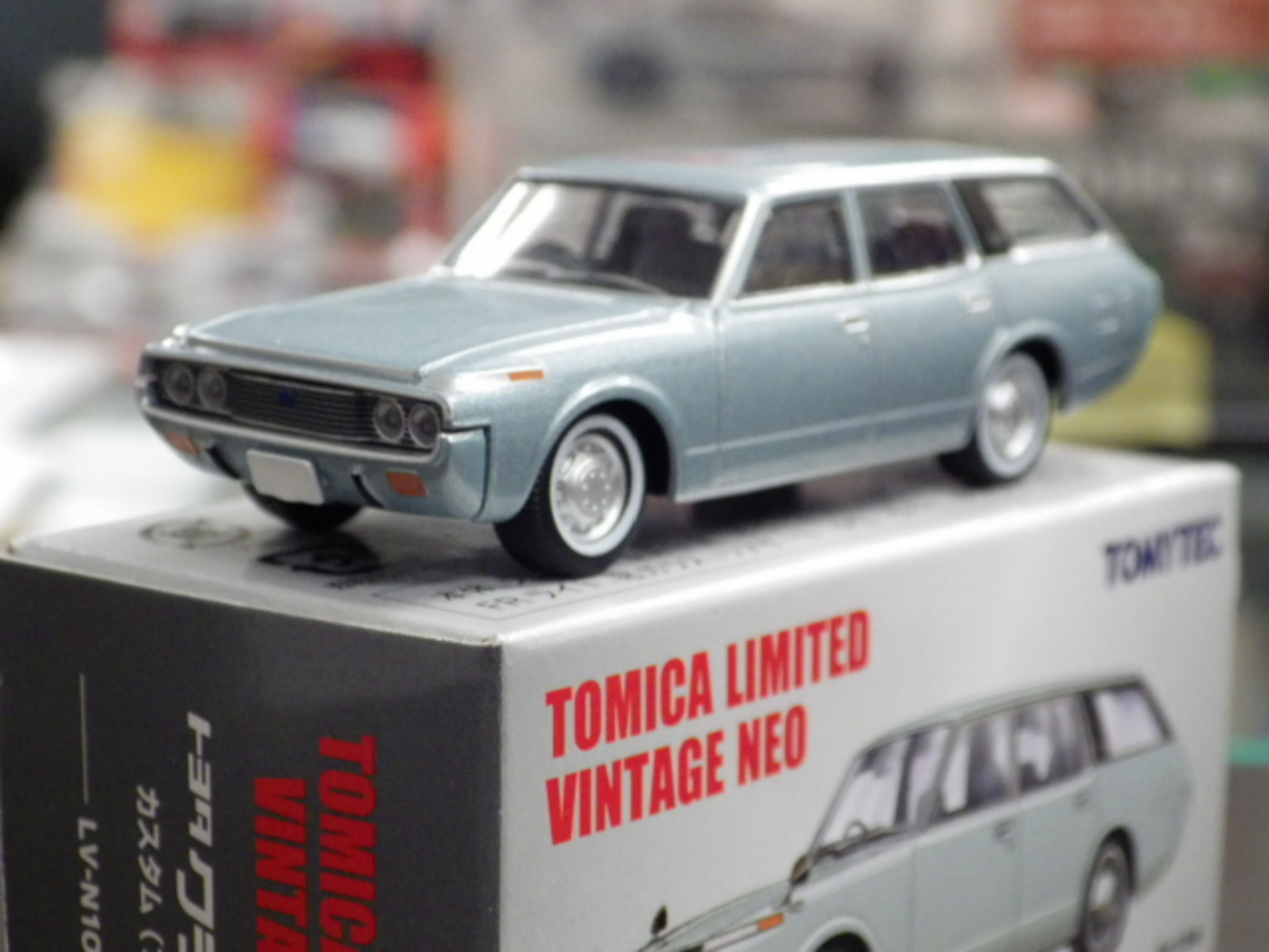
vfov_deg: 17.0
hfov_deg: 22.5
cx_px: 634
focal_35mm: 87
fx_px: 3189
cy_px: 476
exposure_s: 1/30
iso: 800
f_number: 4.4
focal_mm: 15.6
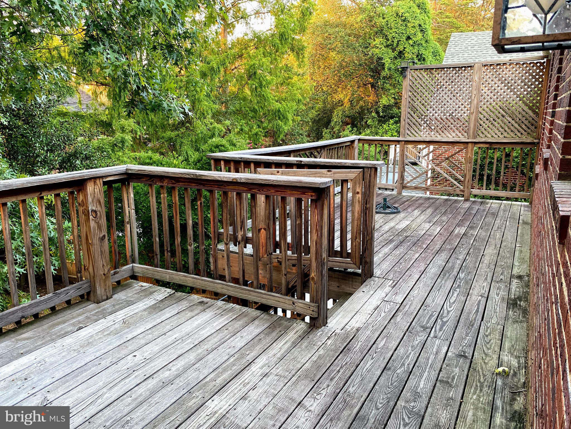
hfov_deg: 67.3
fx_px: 429
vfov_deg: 53.1
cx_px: 286
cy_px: 214
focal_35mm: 26
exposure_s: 1/60
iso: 160
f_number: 1.8
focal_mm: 4.25
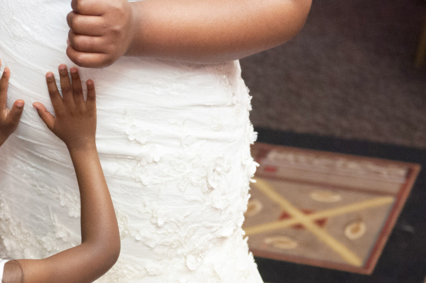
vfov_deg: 12.1
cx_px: 115
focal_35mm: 113
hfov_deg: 18.0
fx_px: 1335
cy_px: 171
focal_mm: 48
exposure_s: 1/200
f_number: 2.8
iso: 2500
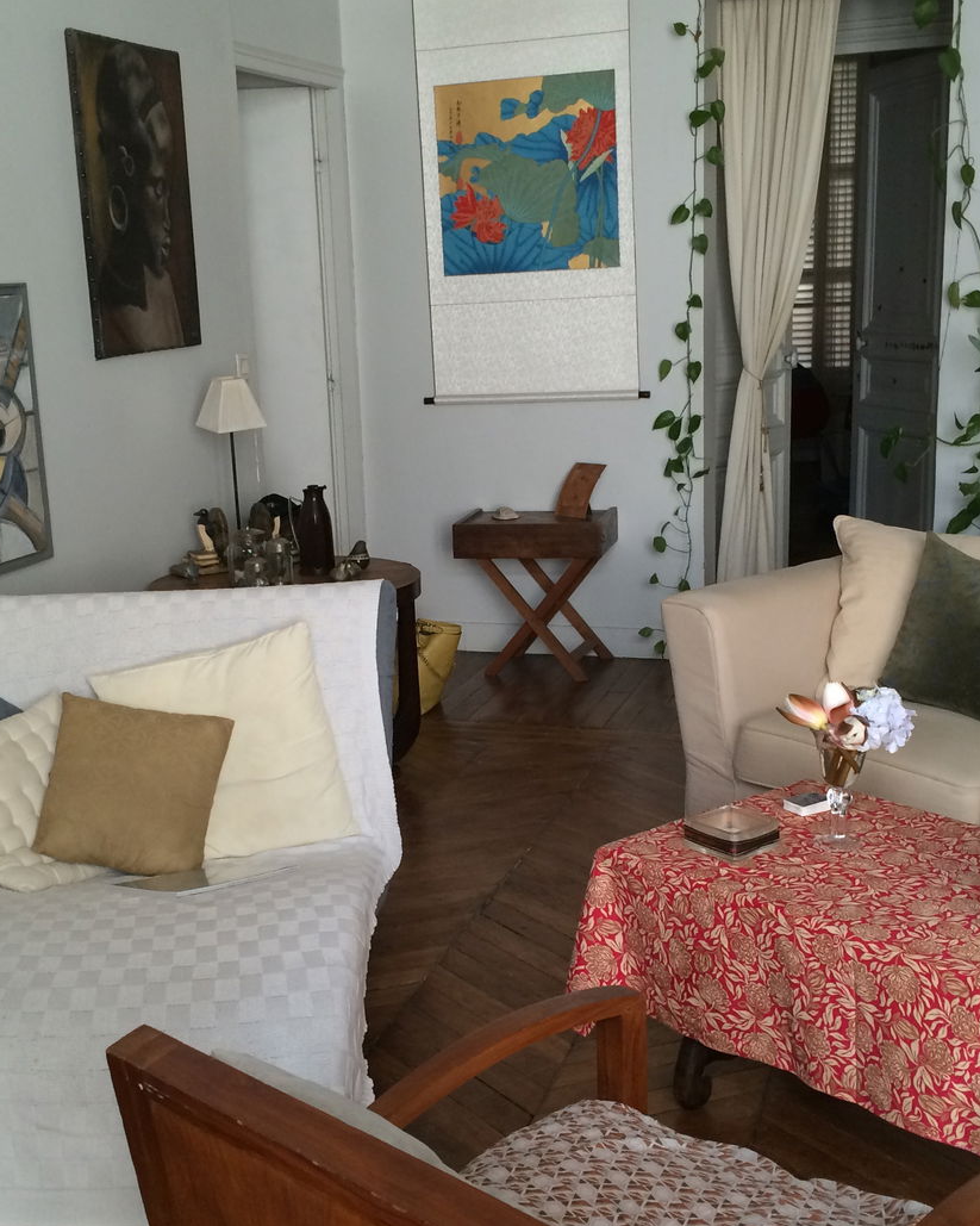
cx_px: 476
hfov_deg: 34.1
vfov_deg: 42.0
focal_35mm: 44
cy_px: 656
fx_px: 1595
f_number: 2.2
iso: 125
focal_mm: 4.15
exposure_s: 1/30
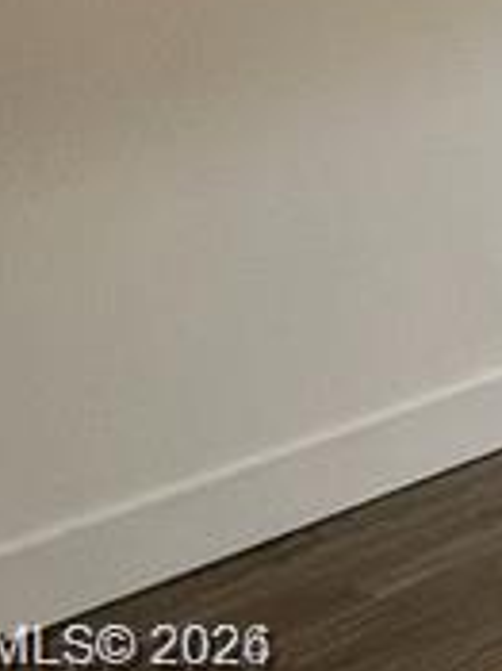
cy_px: 652
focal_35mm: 89
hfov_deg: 12.3
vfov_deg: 21.3
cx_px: 1288
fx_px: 1723
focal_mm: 1.57
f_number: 1.8
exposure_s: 1/60
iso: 160
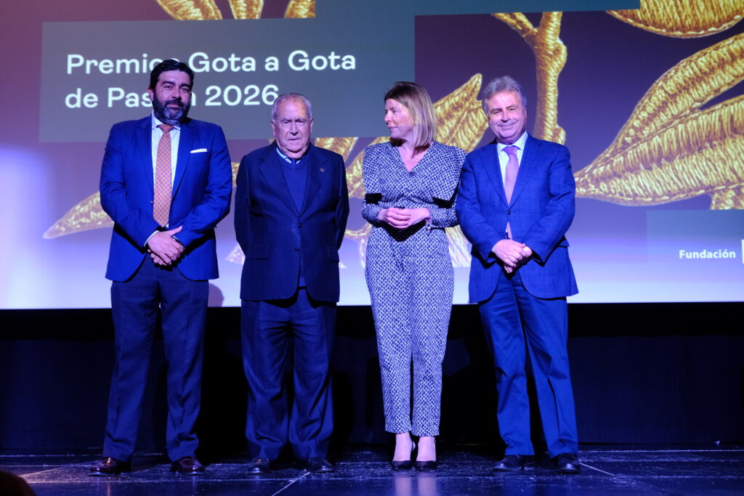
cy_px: 248
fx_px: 1137
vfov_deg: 24.6
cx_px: 372
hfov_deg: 36.2
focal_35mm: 55
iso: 1600
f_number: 2.8
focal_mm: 36.5
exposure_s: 1/60
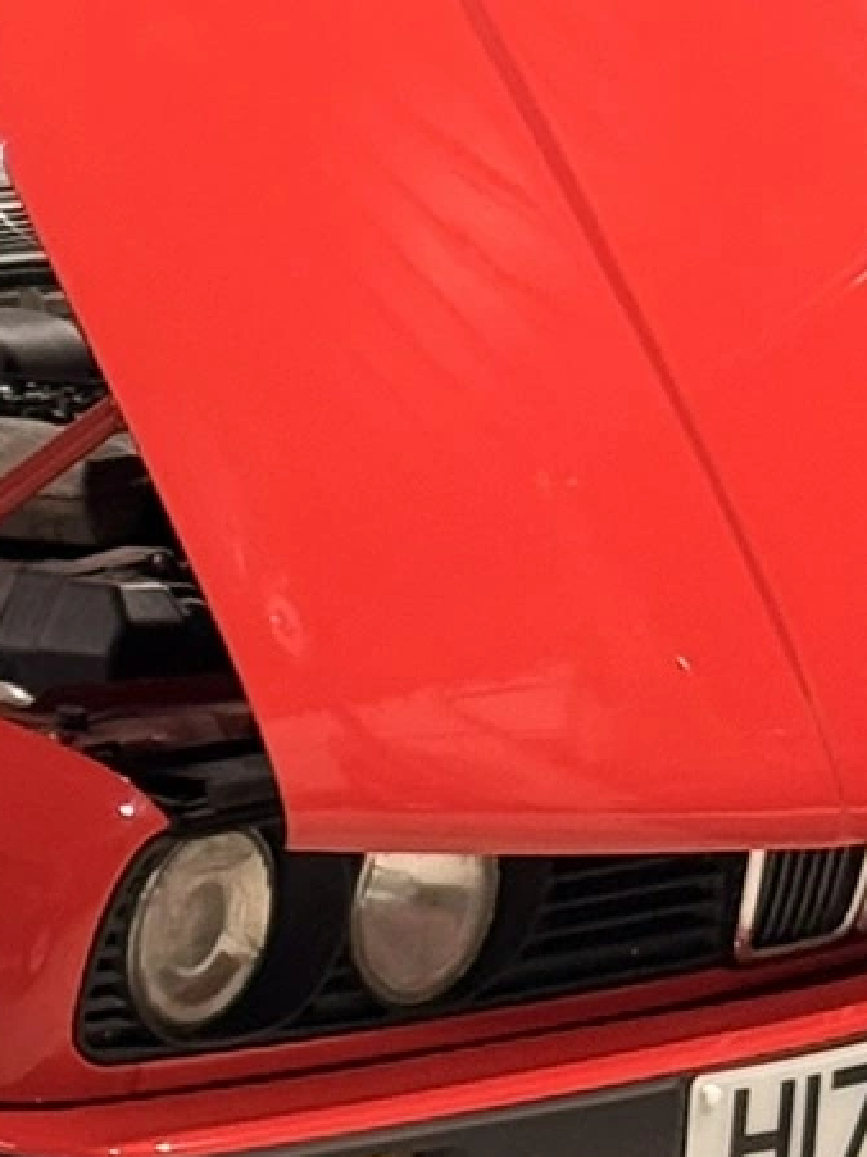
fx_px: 7284
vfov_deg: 9.1
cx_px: -880
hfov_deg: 6.6
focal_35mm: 218
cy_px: 636
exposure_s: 1/100
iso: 250
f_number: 1.78
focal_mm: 6.76
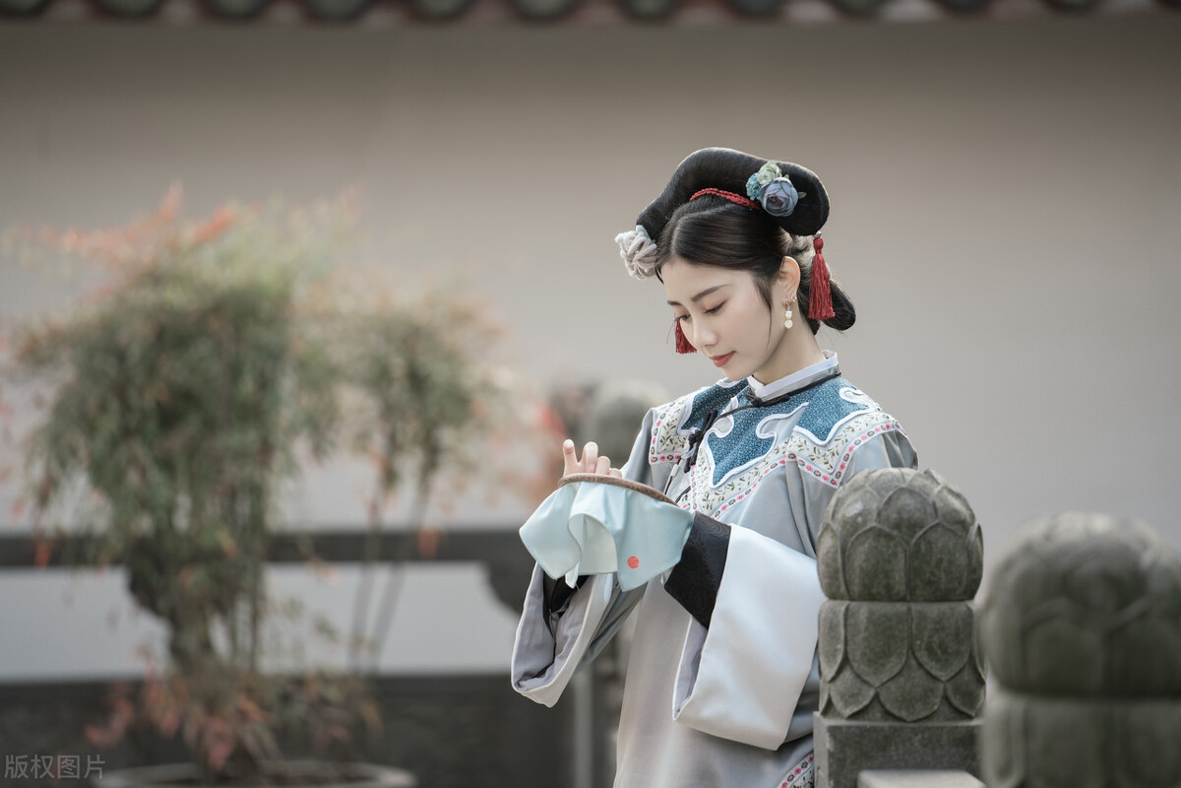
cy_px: 394
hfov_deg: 10.6
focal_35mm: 194
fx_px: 6364
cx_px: 590
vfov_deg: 7.1
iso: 100
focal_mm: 194
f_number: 2.8
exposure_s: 1/200
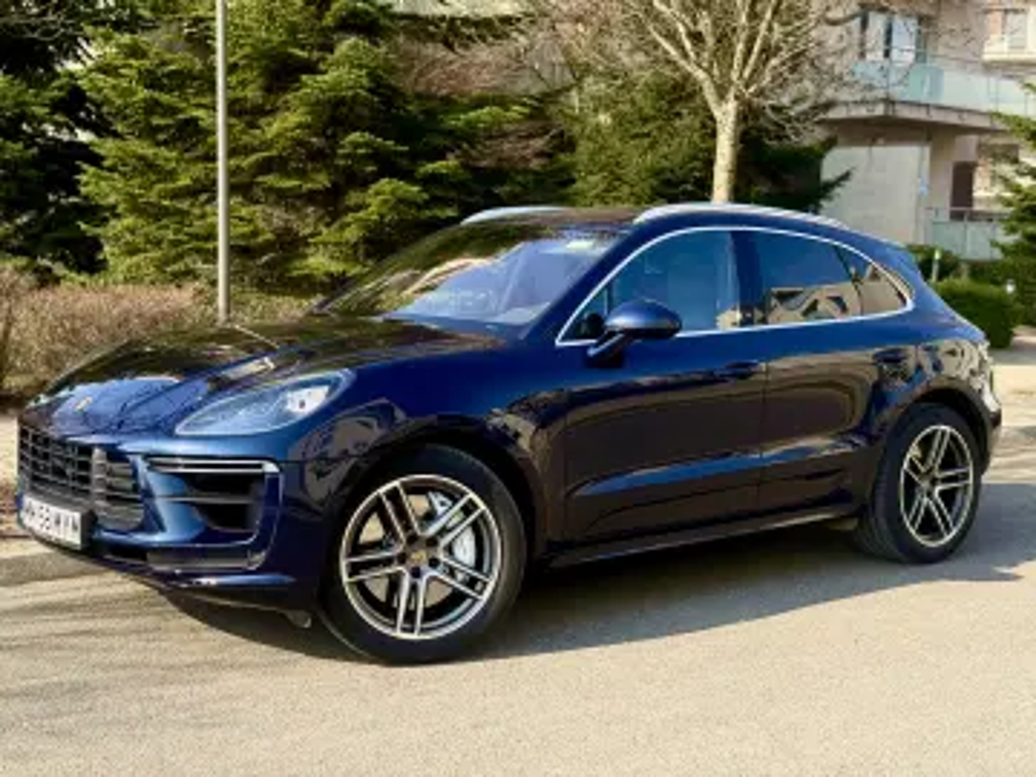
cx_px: 518
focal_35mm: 48
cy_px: 388
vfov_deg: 30.3
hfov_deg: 39.7
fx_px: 1437
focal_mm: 6.76
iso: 100
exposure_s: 1/1264
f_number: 1.78
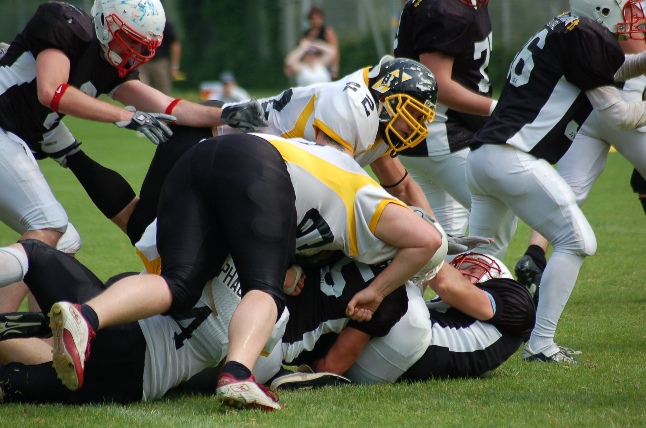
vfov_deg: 4.1
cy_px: 214
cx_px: 323
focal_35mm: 330
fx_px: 5910
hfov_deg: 6.3
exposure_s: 1/1000
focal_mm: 220
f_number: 5.3
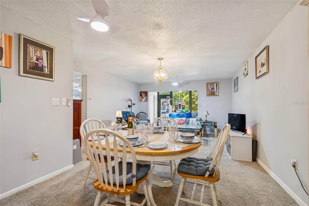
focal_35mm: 15
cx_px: 154
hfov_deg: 100.4
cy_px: 103
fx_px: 129
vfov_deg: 77.3
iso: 100
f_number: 7.1
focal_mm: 10
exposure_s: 1/1.25
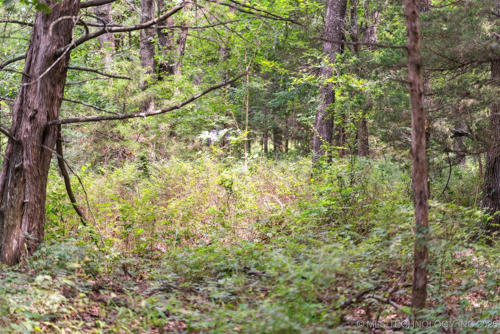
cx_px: 250
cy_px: 167
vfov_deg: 18.2
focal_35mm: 75
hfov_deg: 27.0
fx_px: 1042
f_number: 2.8
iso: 250
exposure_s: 1/250
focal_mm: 75
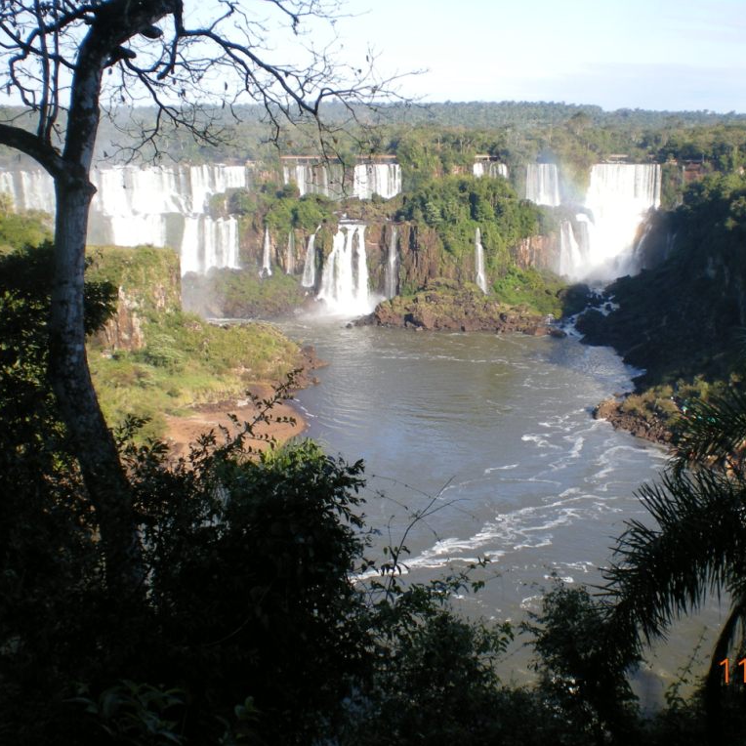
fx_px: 1097
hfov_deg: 37.4
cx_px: 443
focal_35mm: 45
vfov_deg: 37.6
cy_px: 374
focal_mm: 6.3
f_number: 4.6
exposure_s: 1/174
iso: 64
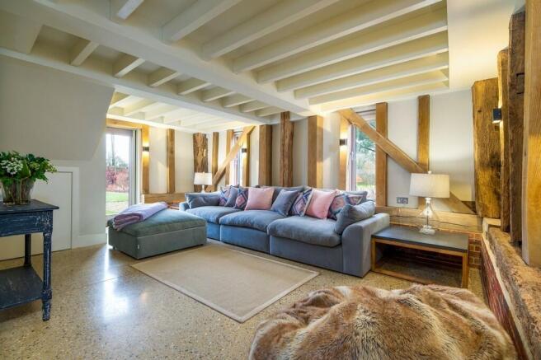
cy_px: 180
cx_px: 270
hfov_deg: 96.8
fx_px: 240
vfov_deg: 73.7
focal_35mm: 16
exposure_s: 1/3
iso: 160
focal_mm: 10.6
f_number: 7.1
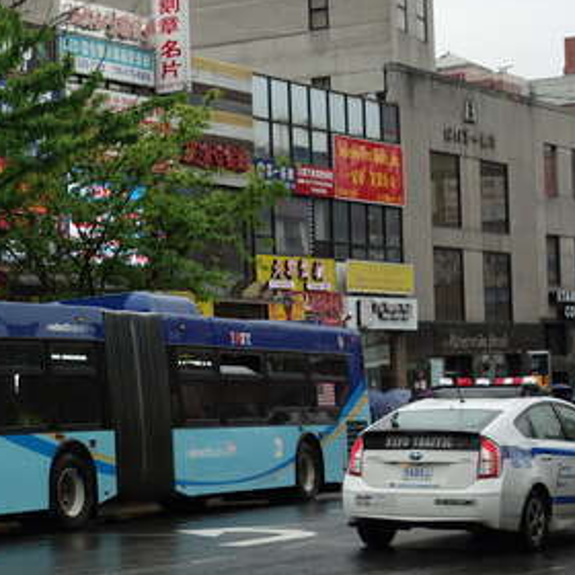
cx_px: -125
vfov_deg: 17.9
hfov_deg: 17.1
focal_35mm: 97
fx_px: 1823
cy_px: 391
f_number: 2.8
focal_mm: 14.93
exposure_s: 1/250
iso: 160
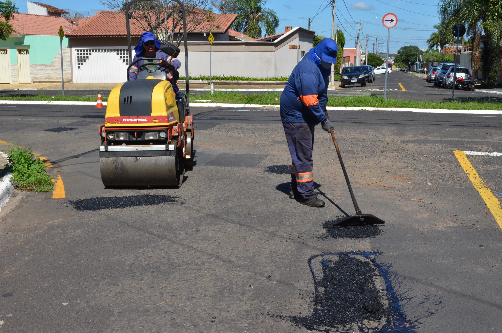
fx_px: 668
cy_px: 166
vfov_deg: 28.0
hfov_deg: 41.2
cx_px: 251
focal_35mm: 48
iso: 800
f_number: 14
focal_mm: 32
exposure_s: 1/800
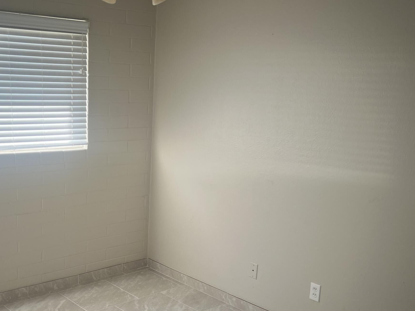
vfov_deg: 32.1
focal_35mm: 45
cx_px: 128
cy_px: 183
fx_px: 540
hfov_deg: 41.4
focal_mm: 5.7
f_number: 1.5
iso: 50
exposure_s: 1/166
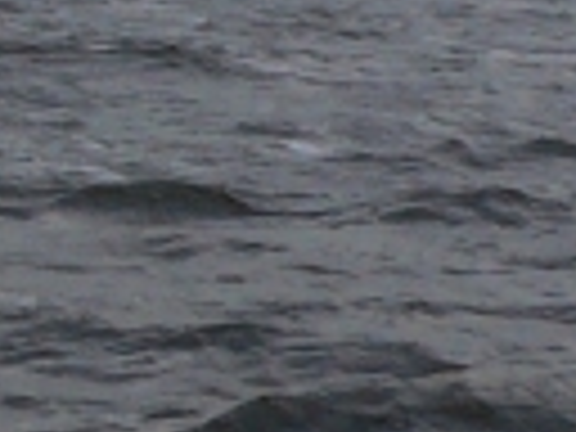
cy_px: -166
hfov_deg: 6.2
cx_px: -1480
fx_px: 4676
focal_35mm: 281
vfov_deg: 5.3
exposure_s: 1/500
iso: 80
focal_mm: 6
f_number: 5.6
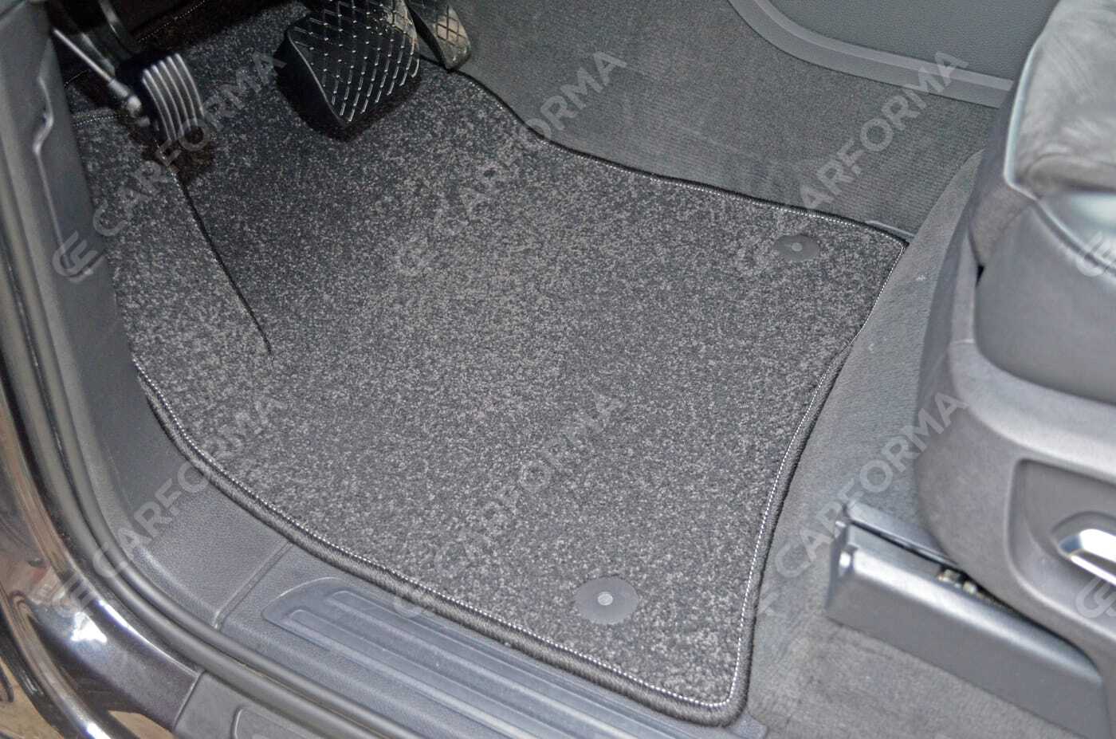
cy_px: 370
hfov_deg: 49.6
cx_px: 558
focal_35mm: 39
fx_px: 1206
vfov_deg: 34.1
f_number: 4.2
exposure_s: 1/60
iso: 2500
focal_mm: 26
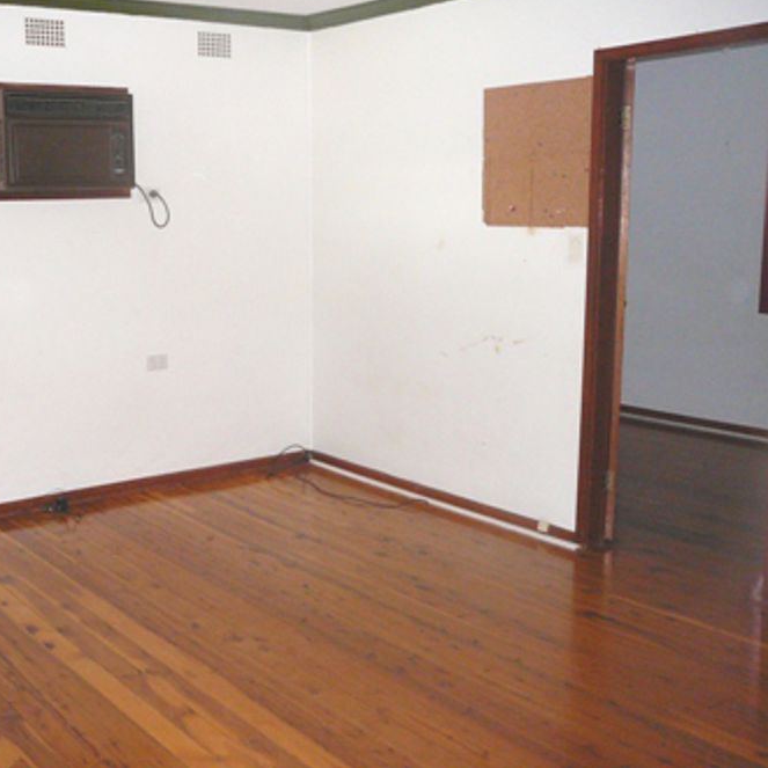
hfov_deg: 39.5
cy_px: 378
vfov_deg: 40.0
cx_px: 251
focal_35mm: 42
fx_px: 1054
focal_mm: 5.2
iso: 320
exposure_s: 1/30
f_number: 2.8
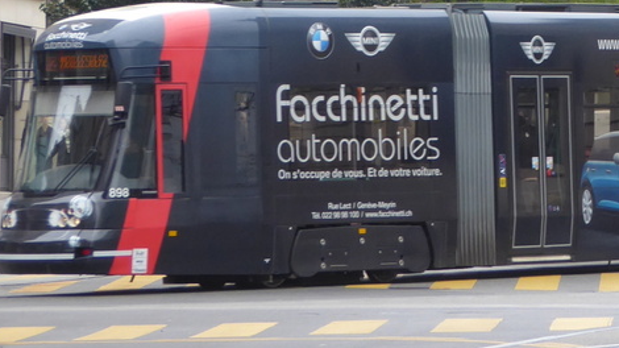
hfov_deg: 5.6
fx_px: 6301
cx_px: 498
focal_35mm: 384
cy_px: 53
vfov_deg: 3.2
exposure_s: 1/125
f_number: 5.2
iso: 125
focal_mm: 22.3
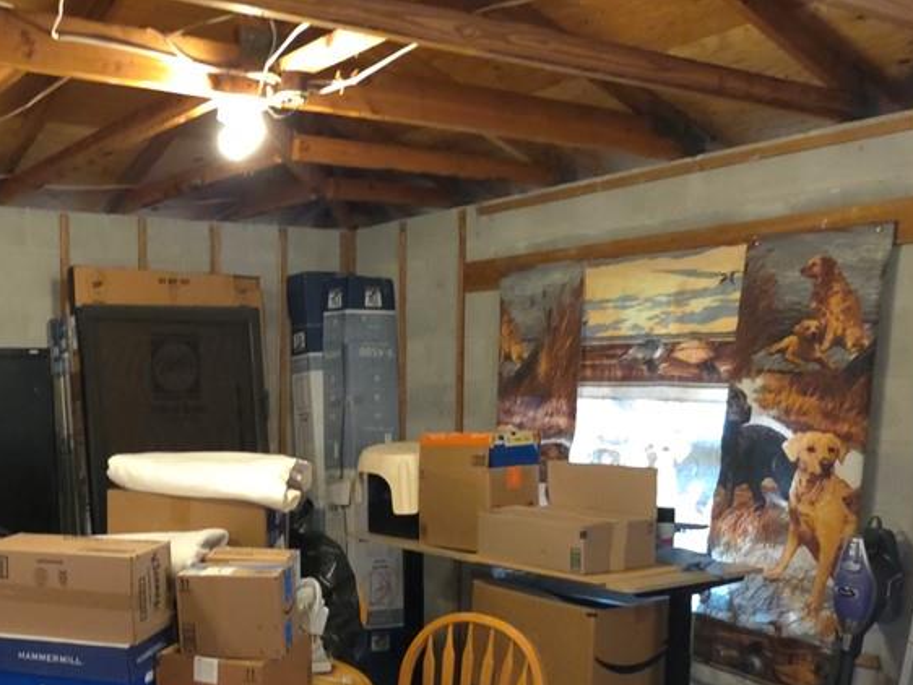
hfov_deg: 47.8
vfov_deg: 38.1
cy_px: 479
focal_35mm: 37
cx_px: 203
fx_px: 976
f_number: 1.9
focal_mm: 2.2
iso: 320
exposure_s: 1/30
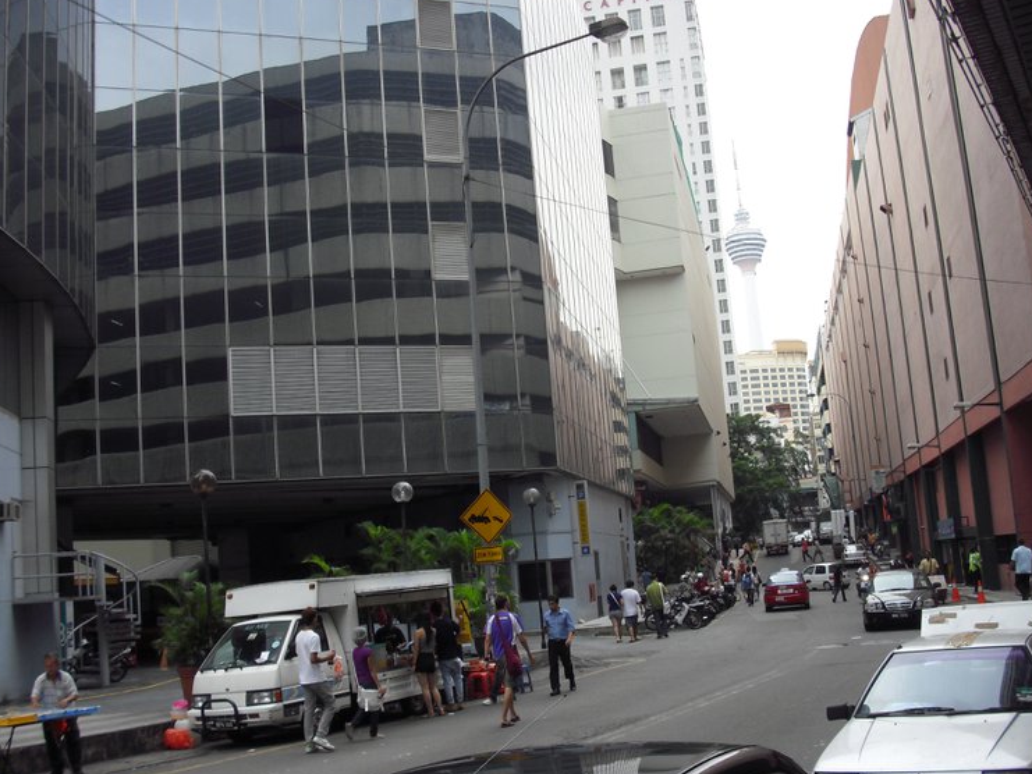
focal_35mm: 41
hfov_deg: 45.8
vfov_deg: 35.1
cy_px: 398
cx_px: 535
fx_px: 1223
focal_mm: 6.2
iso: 100
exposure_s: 1/500
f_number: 2.8
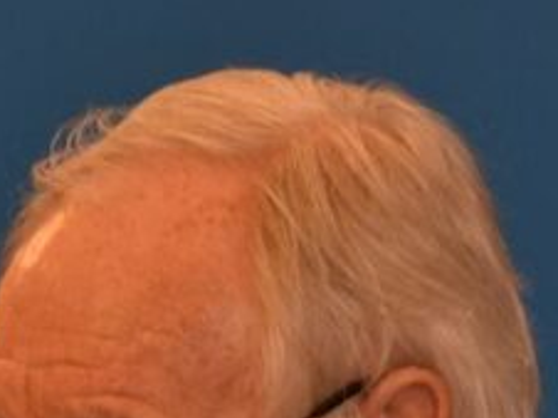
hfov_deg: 2.4
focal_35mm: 833
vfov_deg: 1.8
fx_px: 13413
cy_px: 621
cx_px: 104
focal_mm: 170
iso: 1000
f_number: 6.3
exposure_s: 1/160
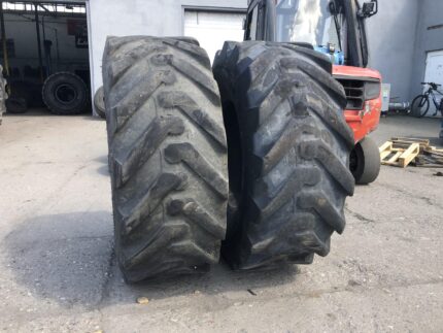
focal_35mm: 28
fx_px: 359
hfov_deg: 63.4
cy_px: 166
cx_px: 222
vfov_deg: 49.8
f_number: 1.8
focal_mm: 3.99
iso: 20
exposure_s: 1/212
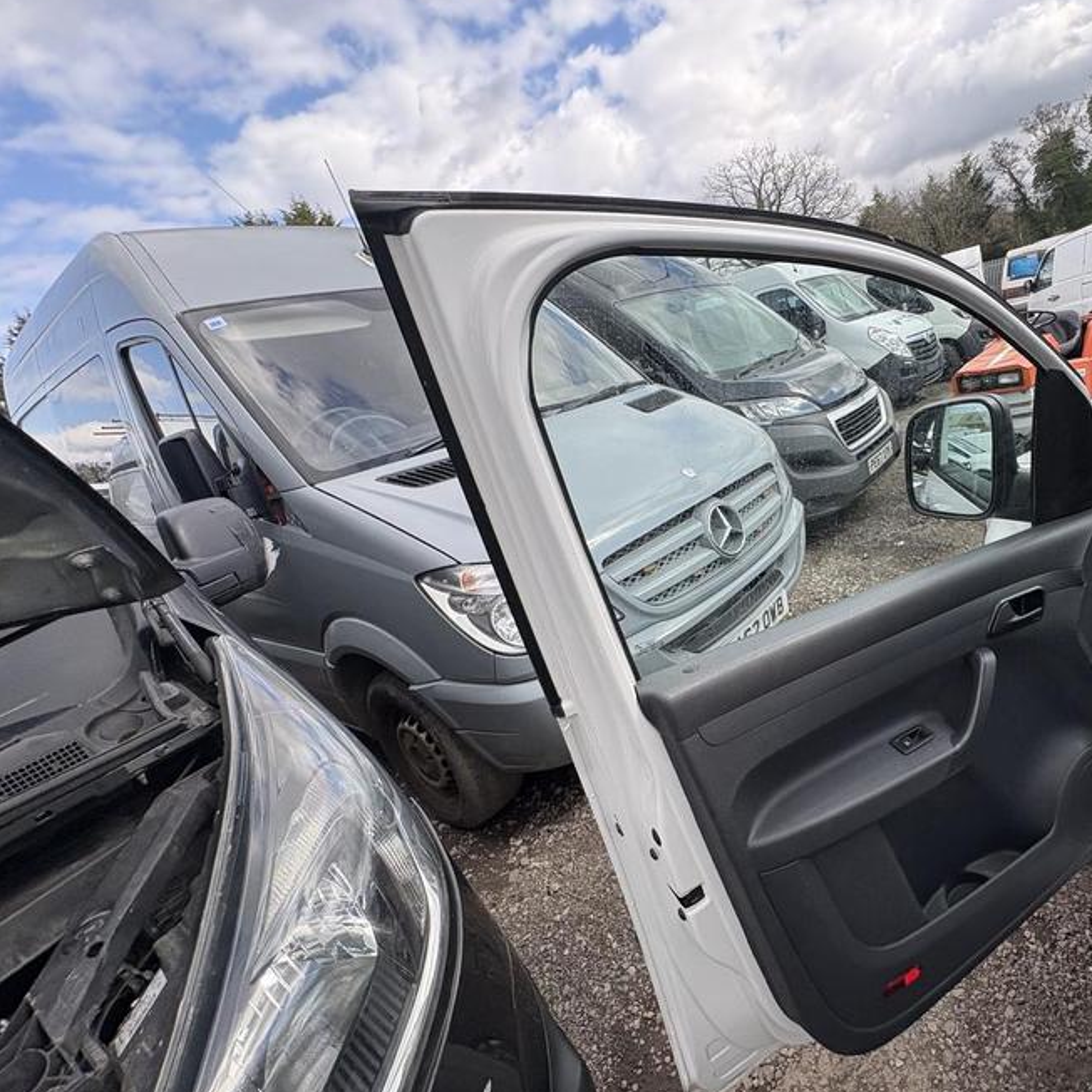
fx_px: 607
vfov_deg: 84.0
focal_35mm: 17
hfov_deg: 80.5
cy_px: 539
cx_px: 747
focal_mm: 2.22
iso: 40
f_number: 2.2
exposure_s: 1/552
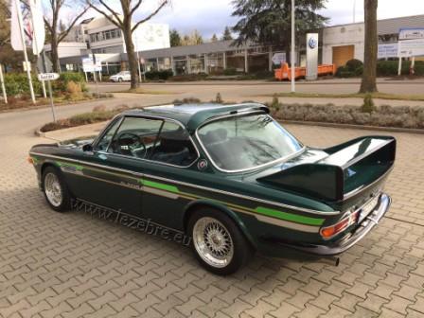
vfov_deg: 48.2
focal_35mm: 29
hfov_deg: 61.7
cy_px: 159
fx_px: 355
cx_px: 212
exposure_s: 1/471
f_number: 2.2
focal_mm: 4.15
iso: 32
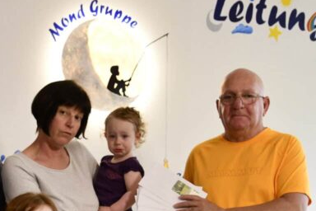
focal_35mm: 80
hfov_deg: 24.8
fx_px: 702
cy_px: 264
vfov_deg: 16.3
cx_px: 46
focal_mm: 20
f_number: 2.8
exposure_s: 1/200
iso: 900
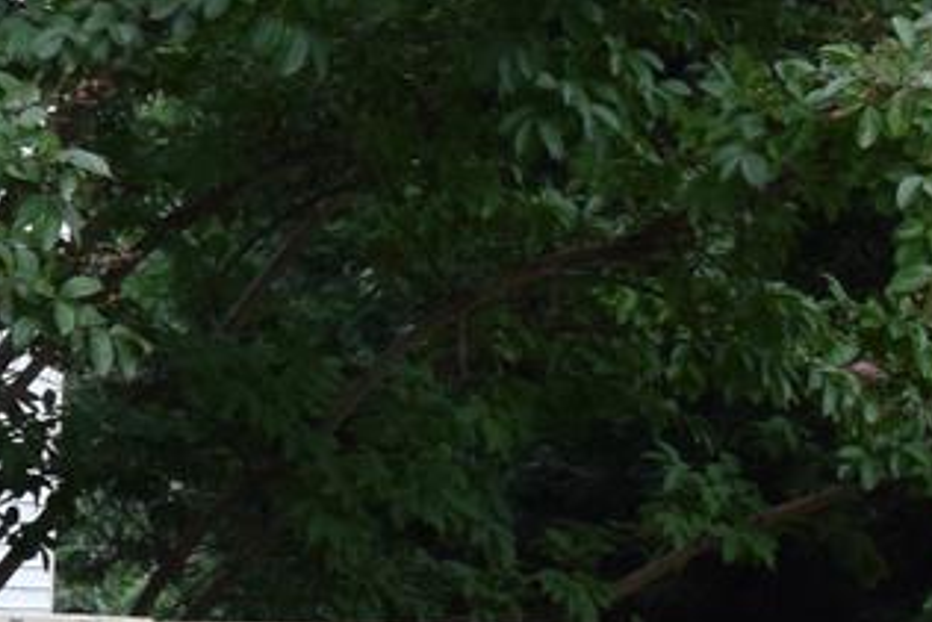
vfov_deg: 5.7
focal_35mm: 233
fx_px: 6035
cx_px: -1814
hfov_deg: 7.7
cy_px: 1440
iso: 400
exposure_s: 1/250
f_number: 8
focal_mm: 24
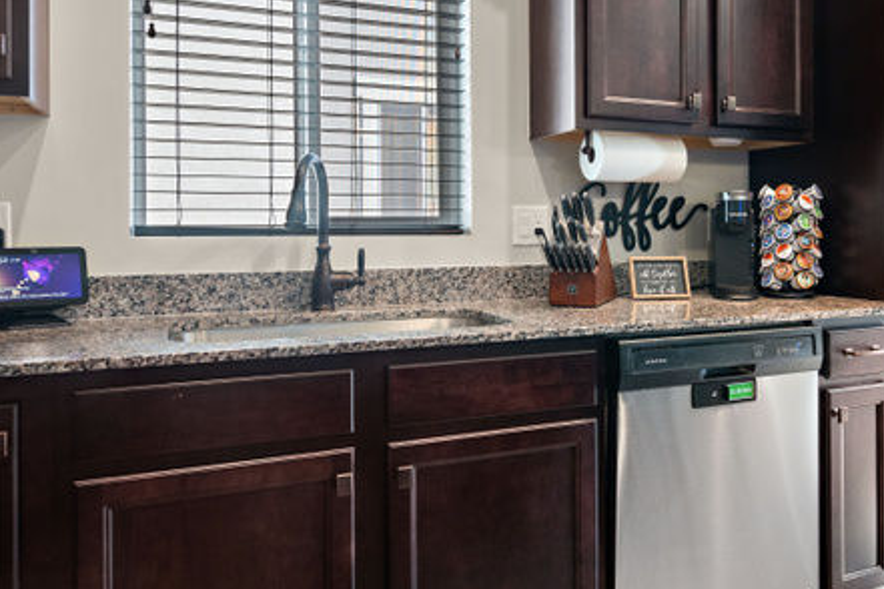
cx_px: 527
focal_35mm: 30
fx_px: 730
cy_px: 219
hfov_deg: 61.9
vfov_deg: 43.6
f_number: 8
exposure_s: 1/13
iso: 500
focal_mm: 20.5
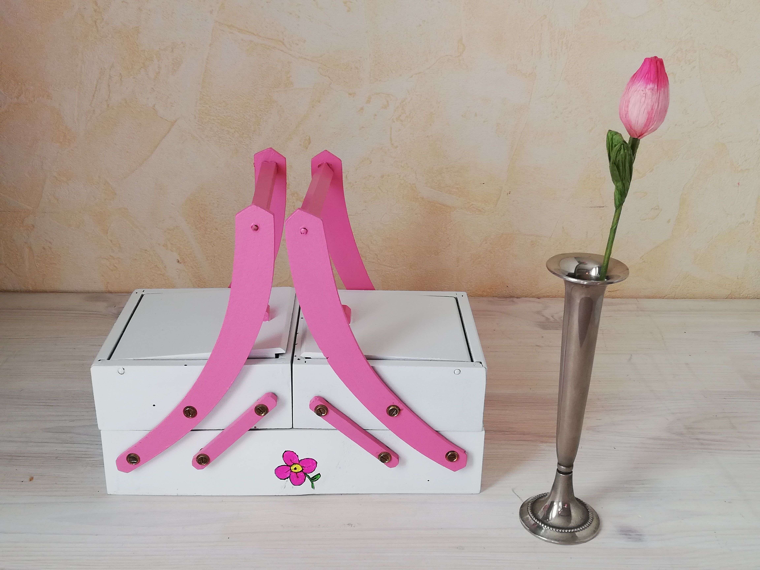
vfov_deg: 35.1
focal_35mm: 41
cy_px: 285
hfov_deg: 45.8
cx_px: 380
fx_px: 900
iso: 50
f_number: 2.2
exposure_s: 1/50
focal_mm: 3.81
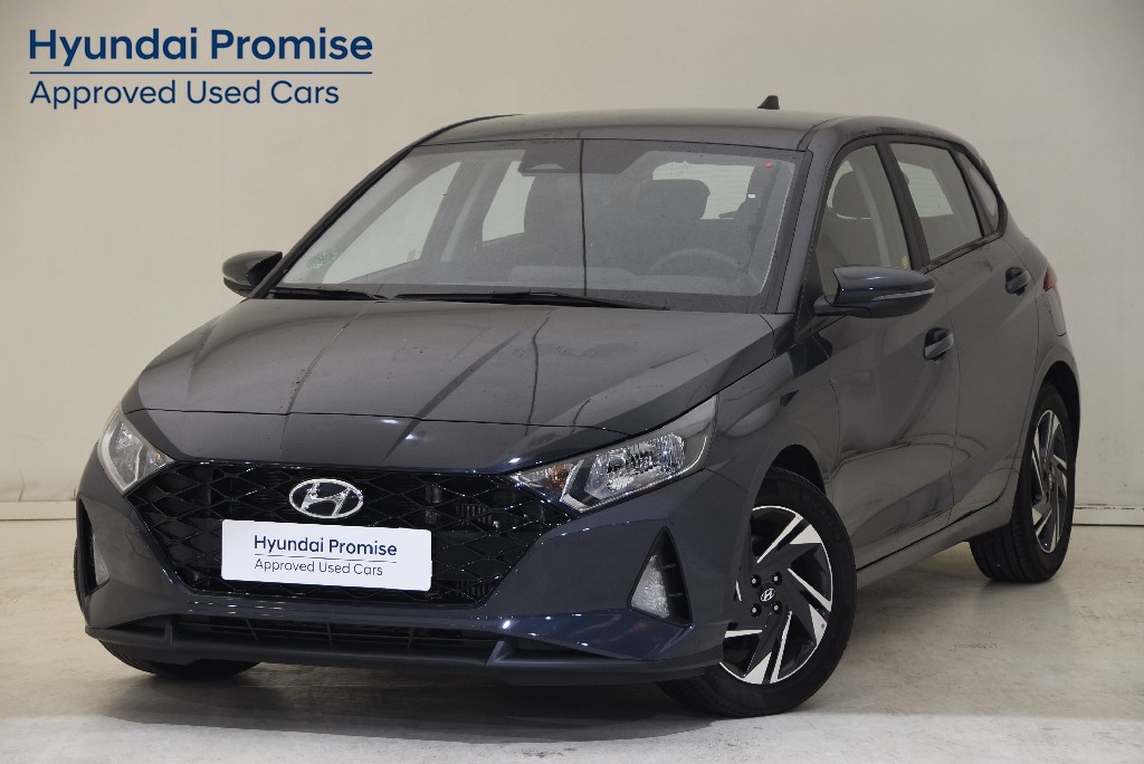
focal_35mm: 120
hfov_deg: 17.1
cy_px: 382
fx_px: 3815
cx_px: 572
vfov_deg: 11.4
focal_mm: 80
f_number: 5.6
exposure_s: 1/10
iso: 400
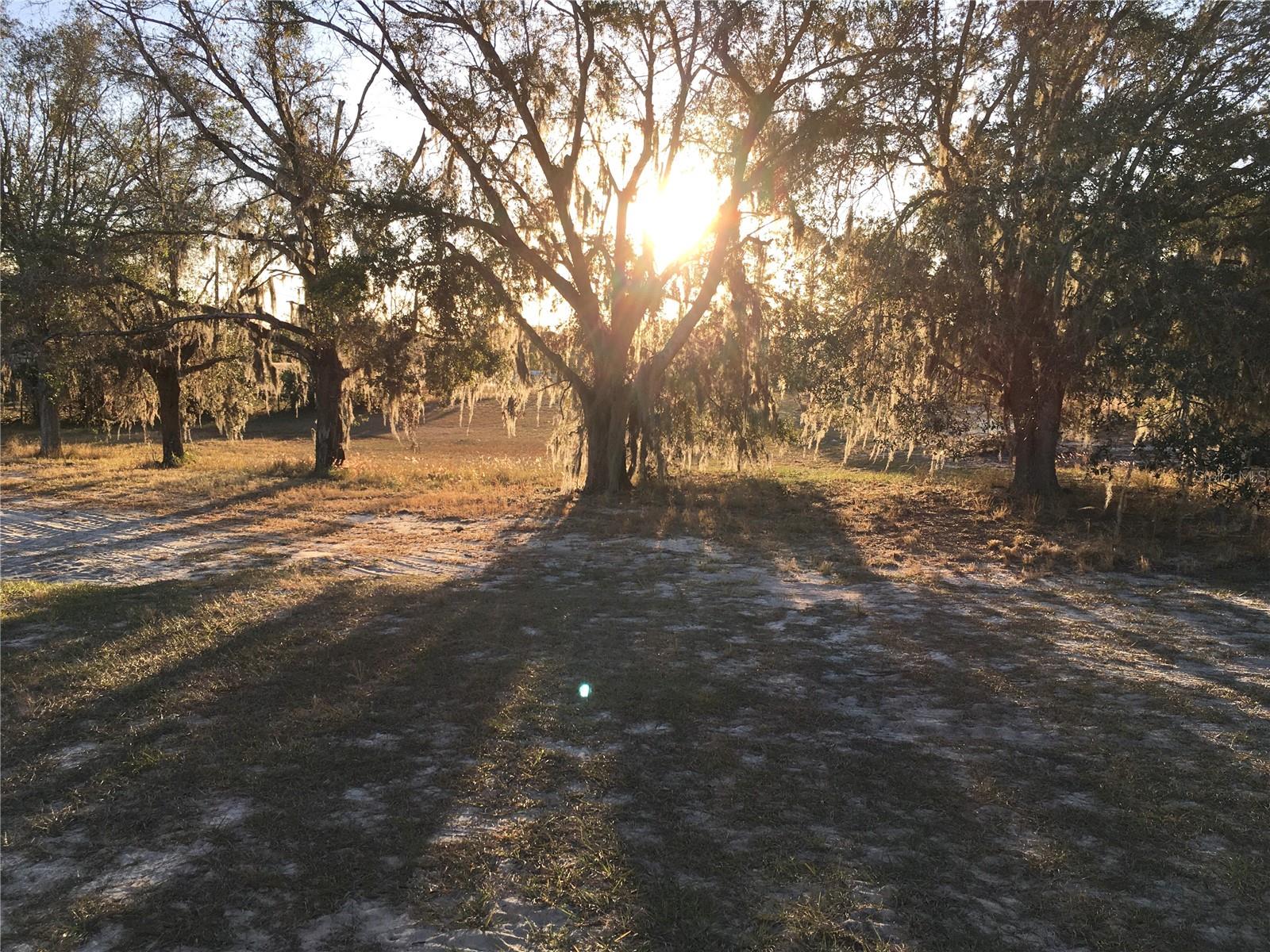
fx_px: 1064
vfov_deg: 48.2
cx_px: 635
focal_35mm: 29
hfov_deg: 61.7
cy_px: 476
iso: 25
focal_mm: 4.15
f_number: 2.2
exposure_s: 1/641
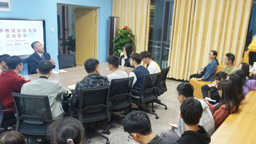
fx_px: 237
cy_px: 90
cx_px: 146
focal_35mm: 35
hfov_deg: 56.4
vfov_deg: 33.5
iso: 1600
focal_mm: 16
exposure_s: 1/160
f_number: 3.5
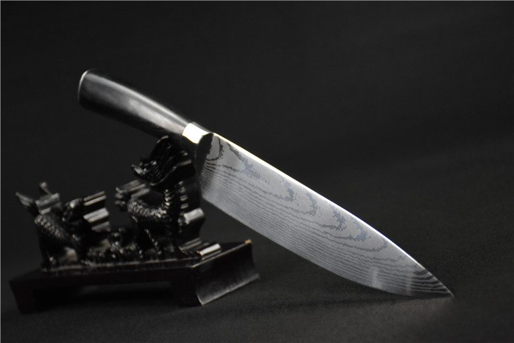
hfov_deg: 24.2
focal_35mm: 84
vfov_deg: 16.3
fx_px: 1199
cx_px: 257
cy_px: 172
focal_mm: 56
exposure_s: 1/250
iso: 2200
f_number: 4.8
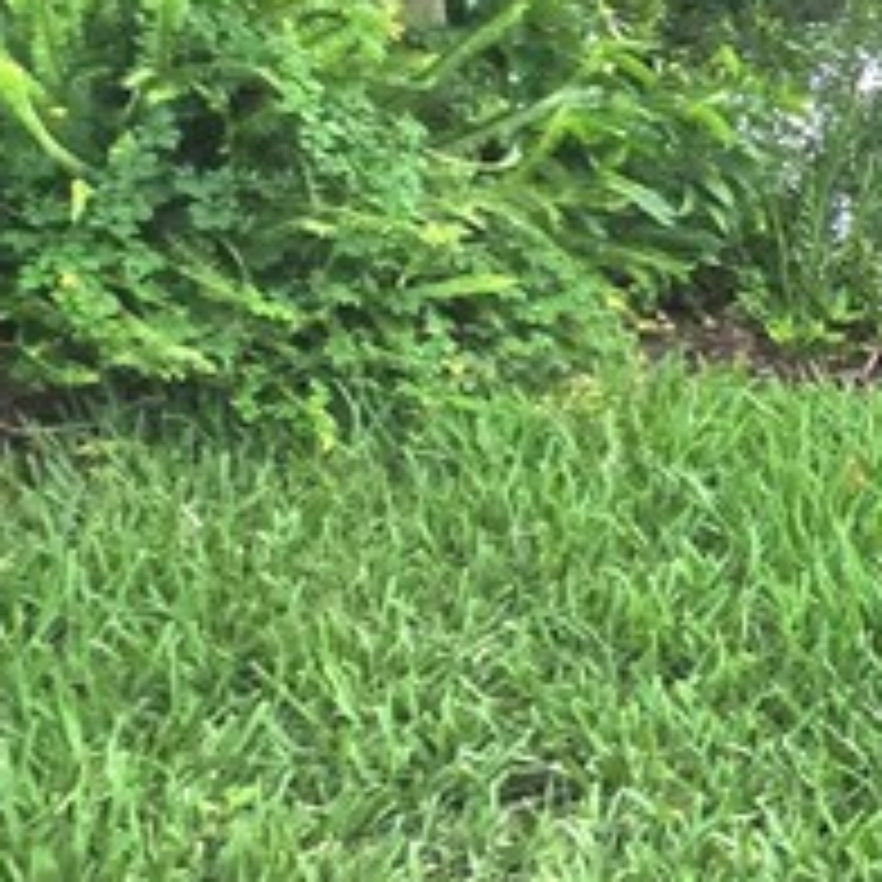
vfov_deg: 28.5
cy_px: 346
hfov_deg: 18.5
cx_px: 1773
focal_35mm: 60
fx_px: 1730
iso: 50
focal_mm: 2.2
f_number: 2.2
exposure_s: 1/2000
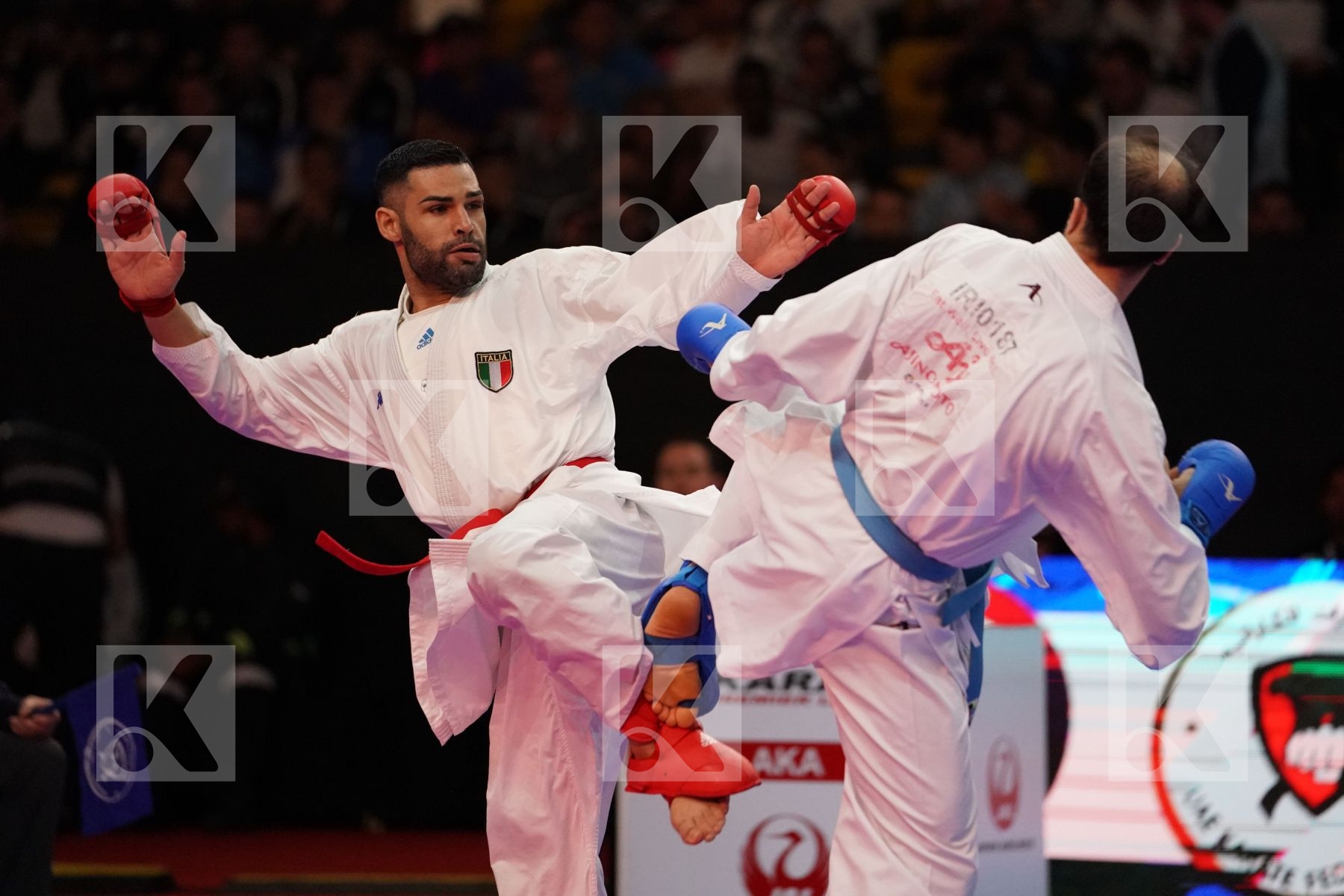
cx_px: 672
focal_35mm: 200
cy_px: 448
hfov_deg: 10.3
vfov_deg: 6.9
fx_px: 7466
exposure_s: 1/1000
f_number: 2.8
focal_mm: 200
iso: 6400
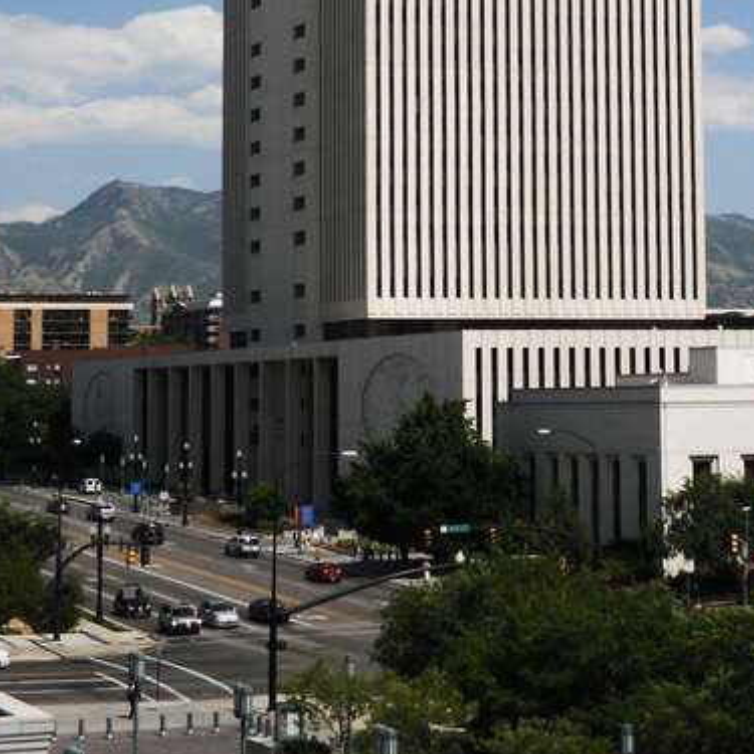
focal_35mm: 132
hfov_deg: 13.2
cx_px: 549
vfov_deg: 13.0
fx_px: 3253
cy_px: -4
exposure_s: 1/346
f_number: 9.1
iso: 80
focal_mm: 9.83
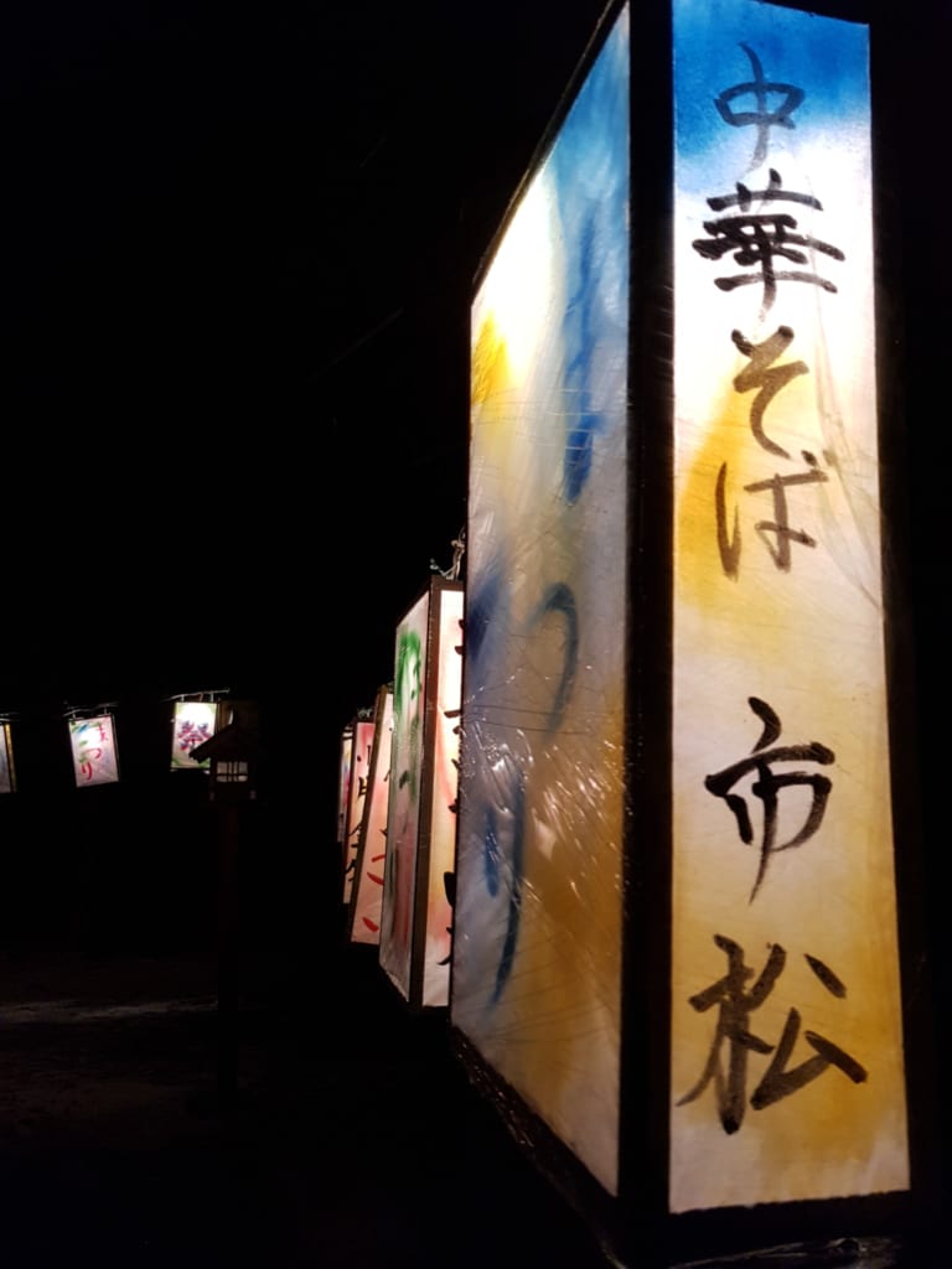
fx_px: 953
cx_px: 476
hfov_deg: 53.1
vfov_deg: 67.3
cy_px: 634
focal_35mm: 26
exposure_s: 1/50
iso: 125
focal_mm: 4.2
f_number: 1.7
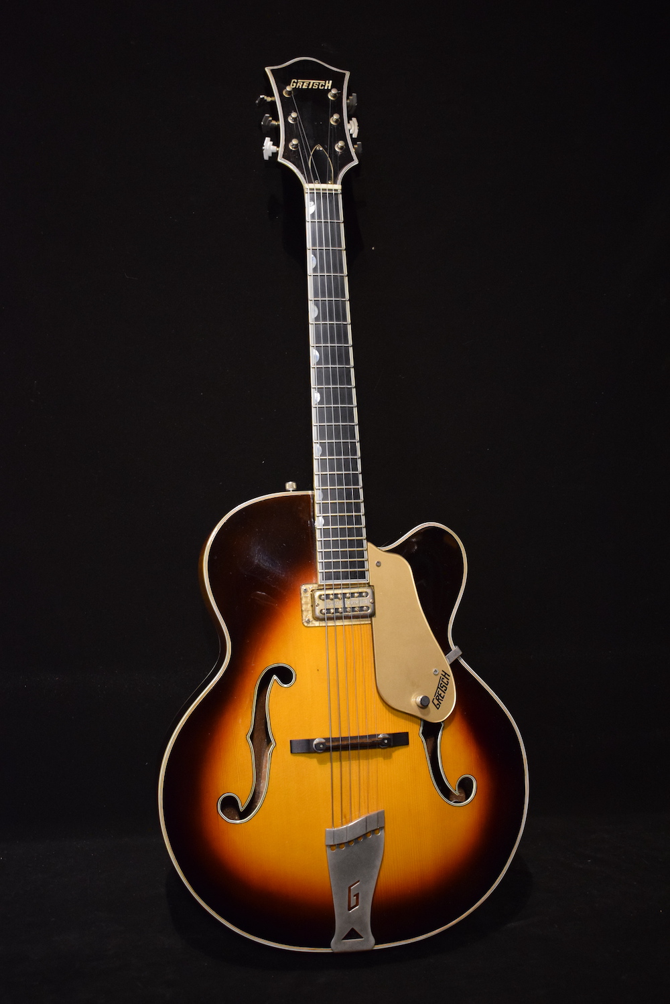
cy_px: 502
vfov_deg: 45.0
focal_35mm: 44
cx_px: 335
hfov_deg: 30.8
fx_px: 1214
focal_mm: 29
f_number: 4.2
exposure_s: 1/30
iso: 2500
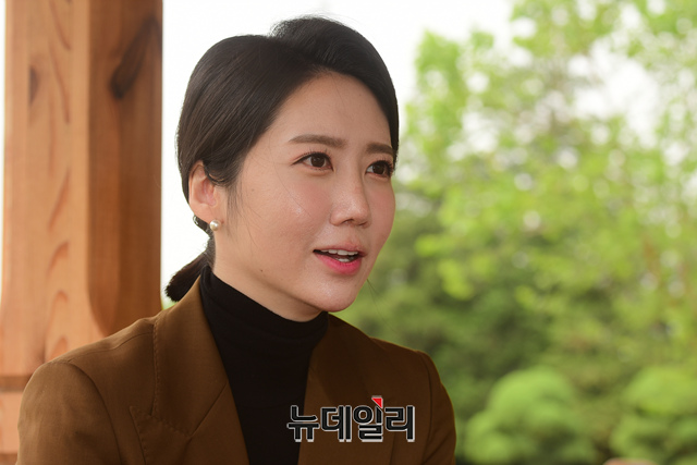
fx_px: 2169
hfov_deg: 18.3
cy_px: 232
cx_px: 348
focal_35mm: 112
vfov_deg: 12.2
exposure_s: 1/200
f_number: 7.1
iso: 200
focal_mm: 112
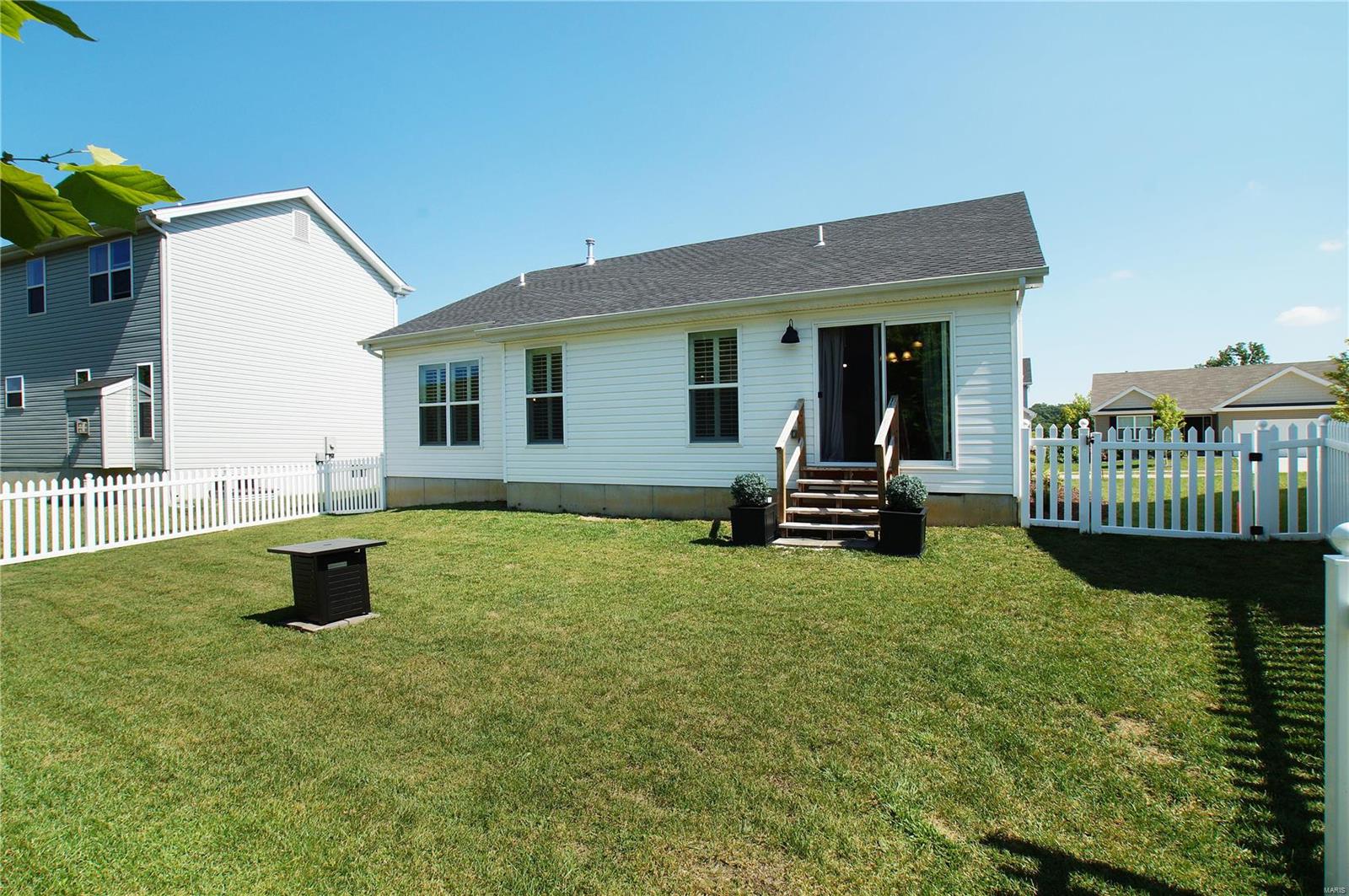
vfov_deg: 71.9
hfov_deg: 95.0
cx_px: 674
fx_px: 618
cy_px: 448
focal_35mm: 16
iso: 100
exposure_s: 1/125
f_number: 13
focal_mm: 11
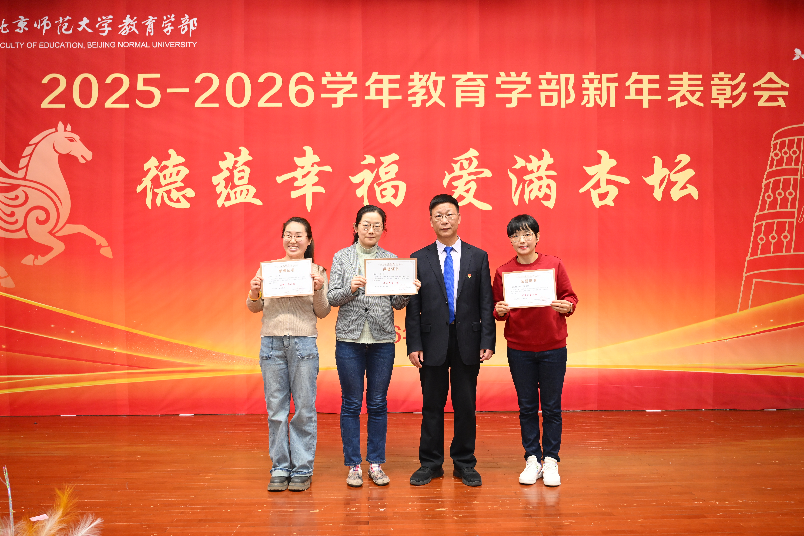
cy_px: 268
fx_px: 681
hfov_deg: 61.1
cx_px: 402
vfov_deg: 43.0
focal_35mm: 30
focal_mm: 30.5
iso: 1600
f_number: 3.5
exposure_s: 1/160
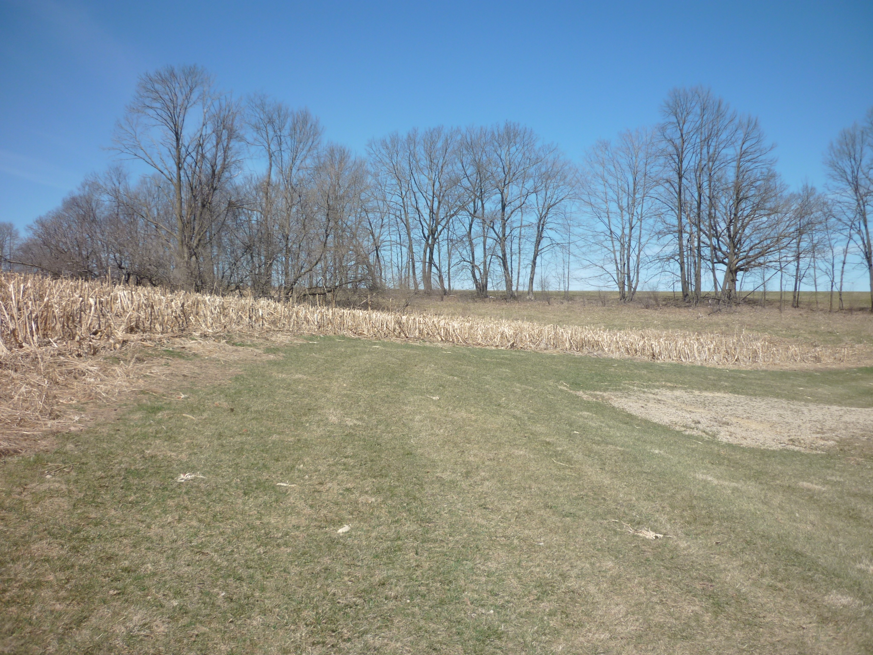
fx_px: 832
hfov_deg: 55.4
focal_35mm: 33
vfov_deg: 42.9
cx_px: 436
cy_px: 328
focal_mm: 5.5
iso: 80
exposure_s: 1/200
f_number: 8
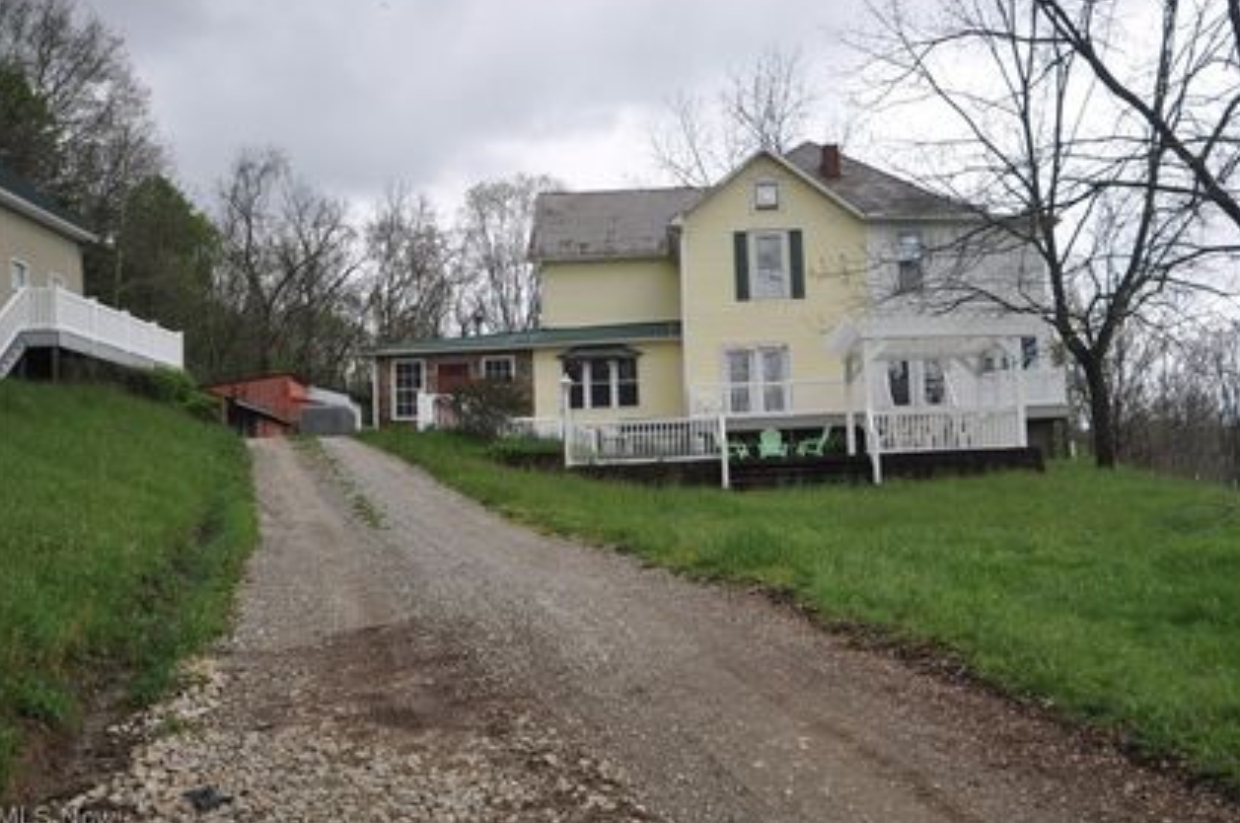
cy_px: 355
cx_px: 728
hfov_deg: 45.3
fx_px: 1479
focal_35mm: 43
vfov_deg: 31.0
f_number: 4
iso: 200
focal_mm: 24
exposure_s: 1/500
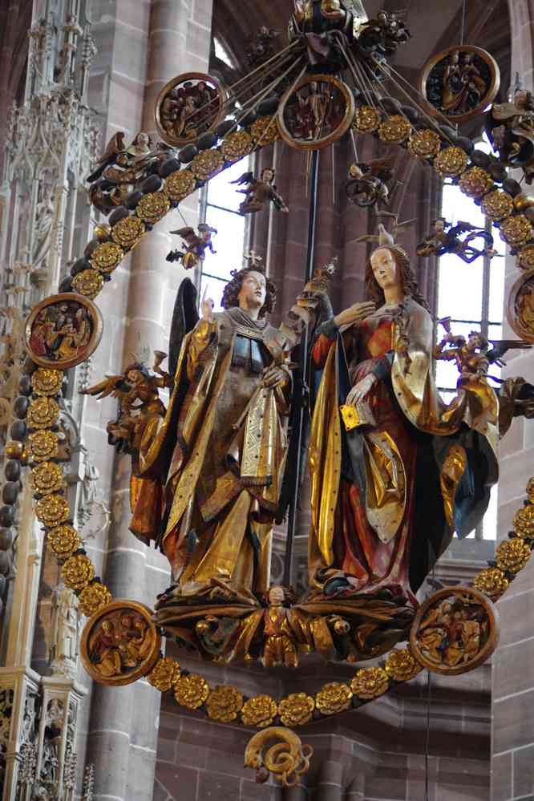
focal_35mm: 117
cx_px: 267
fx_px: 2603
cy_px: 400
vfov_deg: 17.5
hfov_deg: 11.7
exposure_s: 1/40
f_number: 4
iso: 3200
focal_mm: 77.5
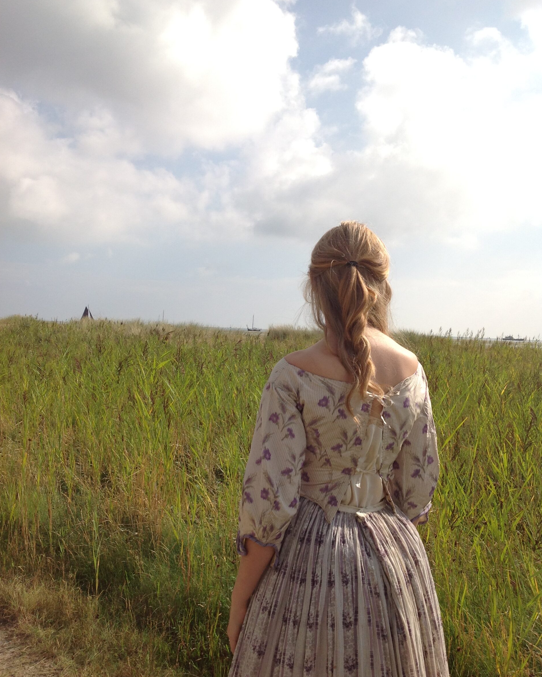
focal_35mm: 37
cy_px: 341
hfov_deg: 40.1
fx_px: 742
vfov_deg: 49.1
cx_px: 271
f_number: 2.4
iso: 50
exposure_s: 1/2747
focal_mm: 4.28
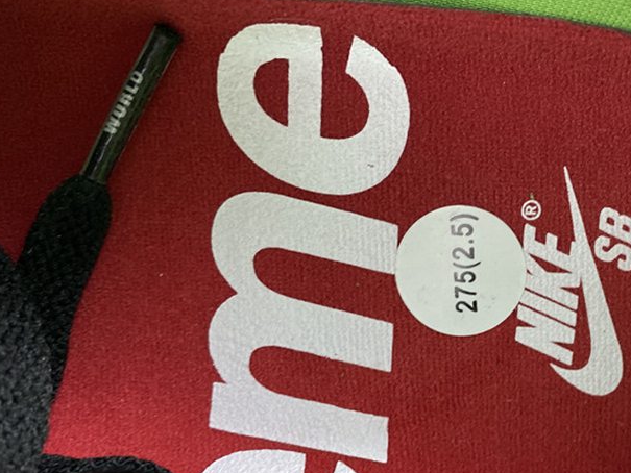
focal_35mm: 44
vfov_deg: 32.6
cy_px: 312
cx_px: 505
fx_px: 802
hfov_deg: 41.1
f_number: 1.8
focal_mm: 4.25
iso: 125
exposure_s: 1/50
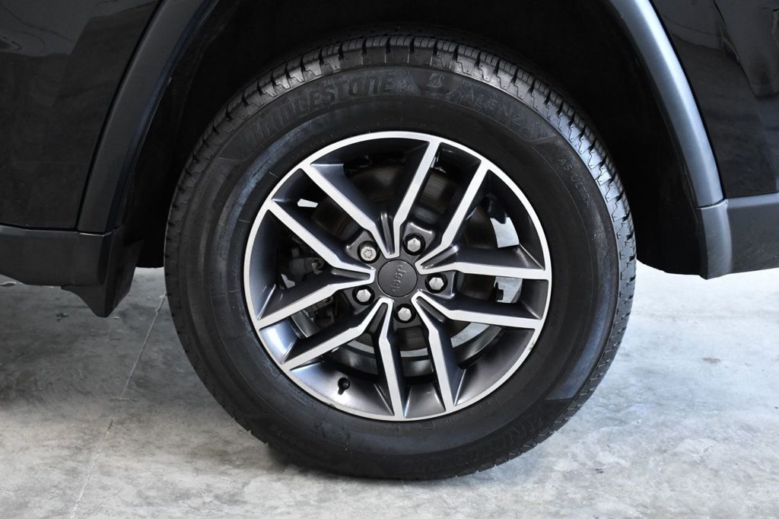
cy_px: 260
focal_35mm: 63
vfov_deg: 21.6
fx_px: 1363
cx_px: 390
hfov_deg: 31.9
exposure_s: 1/200
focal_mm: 42
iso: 2500
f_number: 7.1
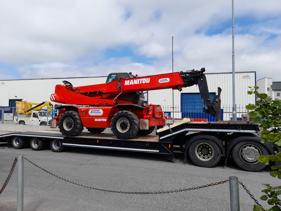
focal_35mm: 25
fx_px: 203
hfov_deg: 69.4
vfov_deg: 54.9
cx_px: 140
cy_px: 106
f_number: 2
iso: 20
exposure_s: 1/905
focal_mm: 4.6
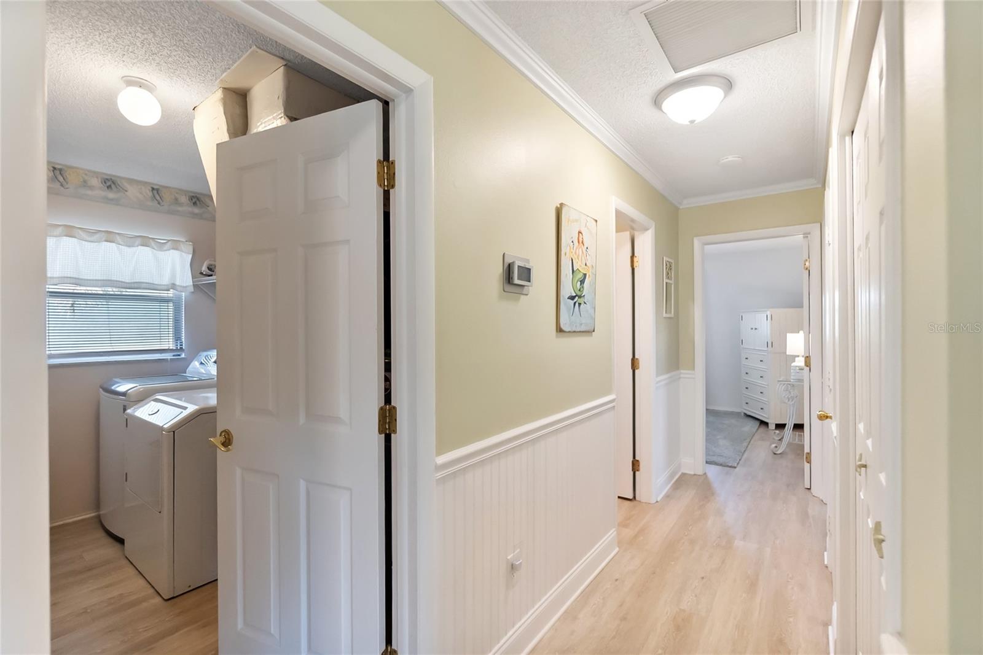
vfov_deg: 77.3
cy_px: 328
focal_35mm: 15
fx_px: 410
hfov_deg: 100.4
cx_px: 492
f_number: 4
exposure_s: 1/125
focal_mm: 10
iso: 3200
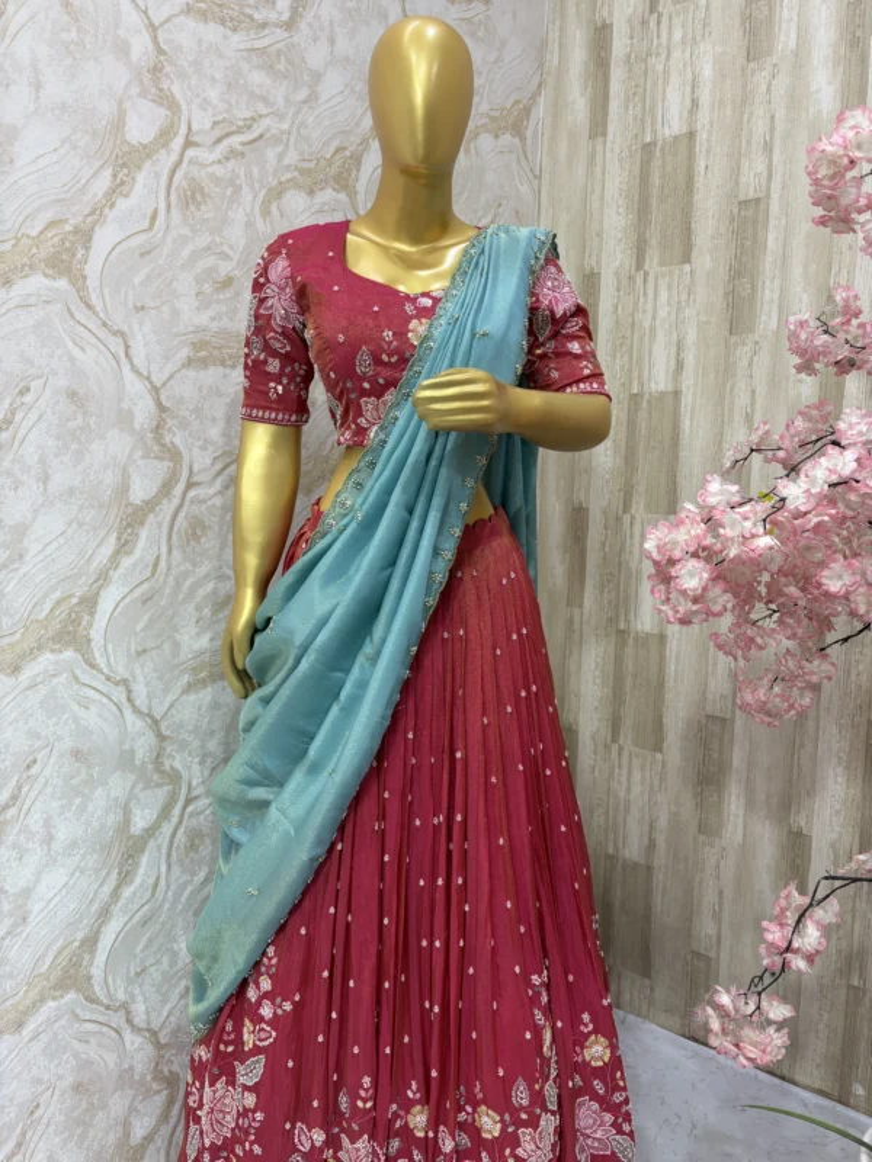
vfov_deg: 67.3
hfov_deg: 53.1
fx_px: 873
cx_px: 436
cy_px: 581
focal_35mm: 26
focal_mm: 6
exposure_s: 1/100
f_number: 1.6
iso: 100
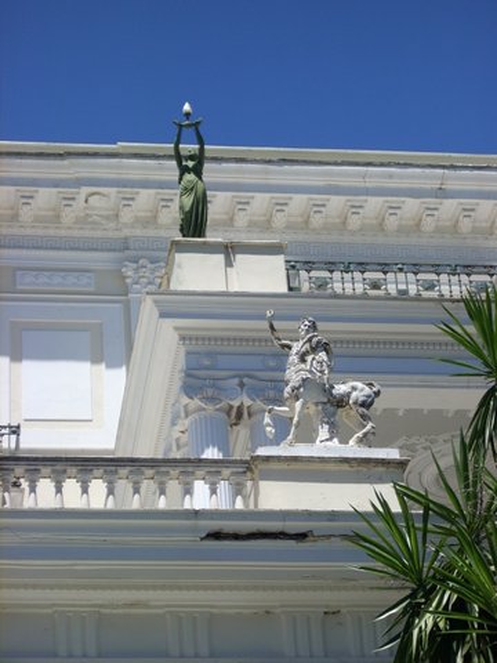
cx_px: 248
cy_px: 332
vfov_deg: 17.4
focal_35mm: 113
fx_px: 2163
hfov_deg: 13.1
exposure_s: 1/125
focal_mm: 18.6
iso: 64
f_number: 10.4
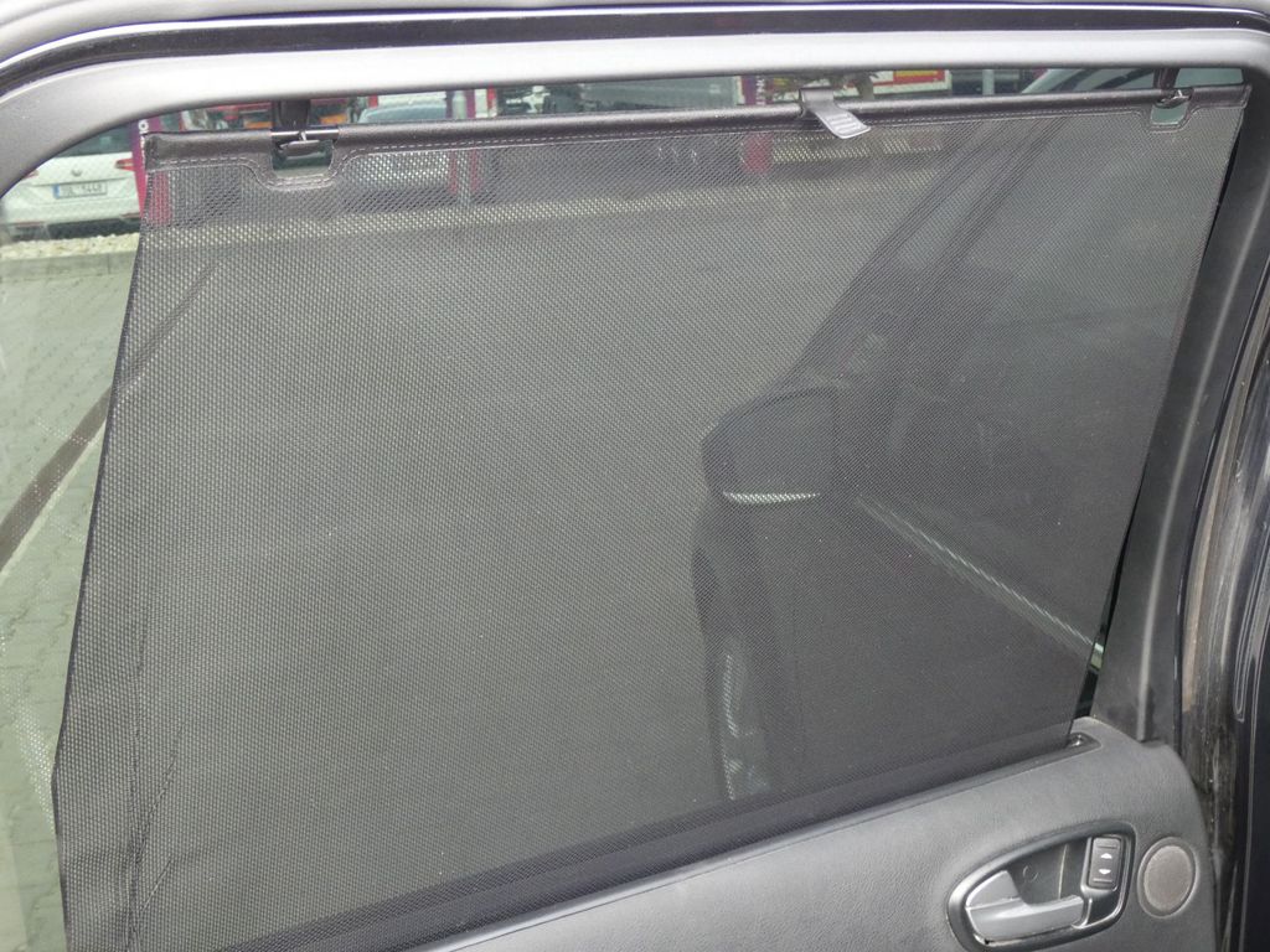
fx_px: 1578
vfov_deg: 33.6
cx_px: 635
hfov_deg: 43.9
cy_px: 476
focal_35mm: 43
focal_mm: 7.8
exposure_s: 1/80
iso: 400
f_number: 5
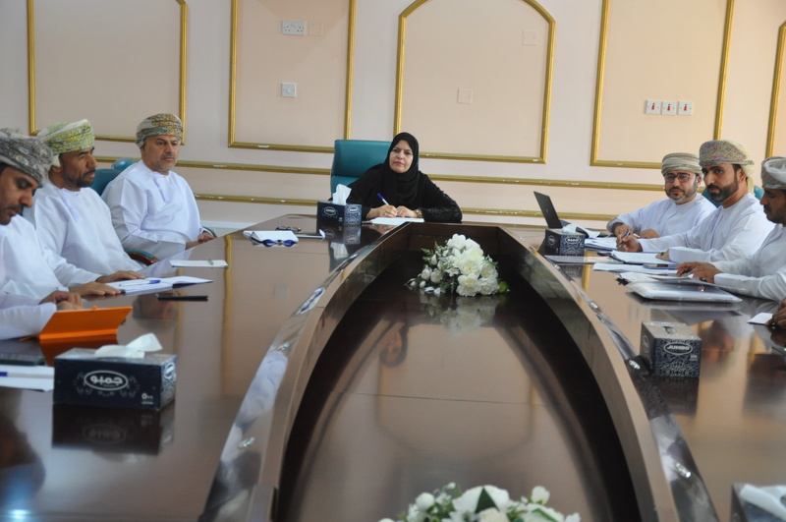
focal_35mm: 63
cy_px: 261
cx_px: 393
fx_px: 1374
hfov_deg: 31.9
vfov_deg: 21.5
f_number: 4.8
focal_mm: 42
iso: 800
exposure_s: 1/30
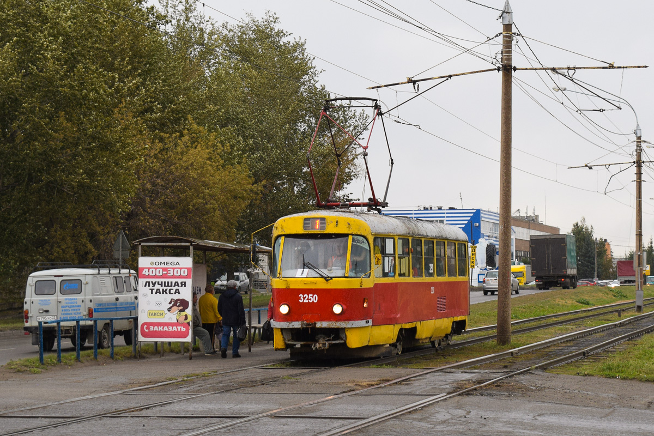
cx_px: 327
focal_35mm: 69
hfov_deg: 29.2
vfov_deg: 19.7
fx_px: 1253
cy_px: 218
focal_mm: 46
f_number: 6.3
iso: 400
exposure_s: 1/160
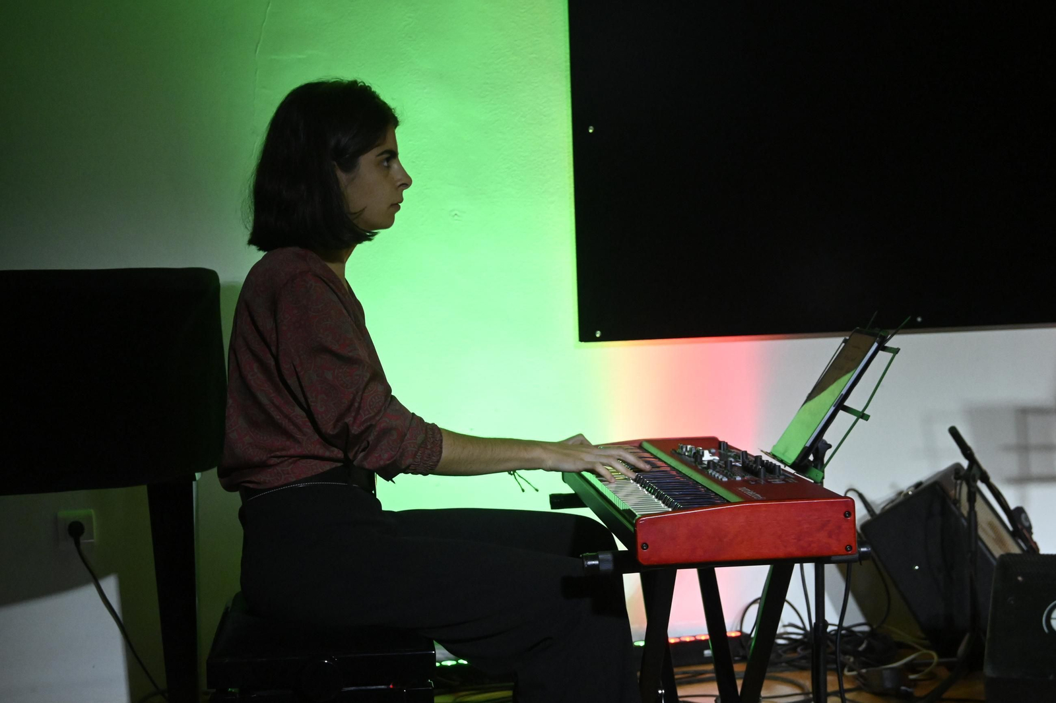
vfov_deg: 21.1
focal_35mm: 64
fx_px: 1891
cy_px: 352
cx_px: 528
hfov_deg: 31.2
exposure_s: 1/250
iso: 5000
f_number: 6
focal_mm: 43
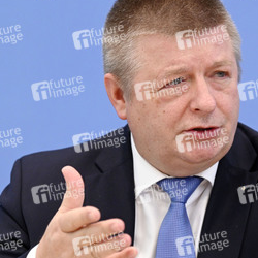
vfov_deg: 9.5
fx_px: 1552
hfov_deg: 9.5
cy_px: 115
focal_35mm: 184
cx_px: 175
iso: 4000
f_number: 4.5
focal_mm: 120
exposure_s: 1/1000
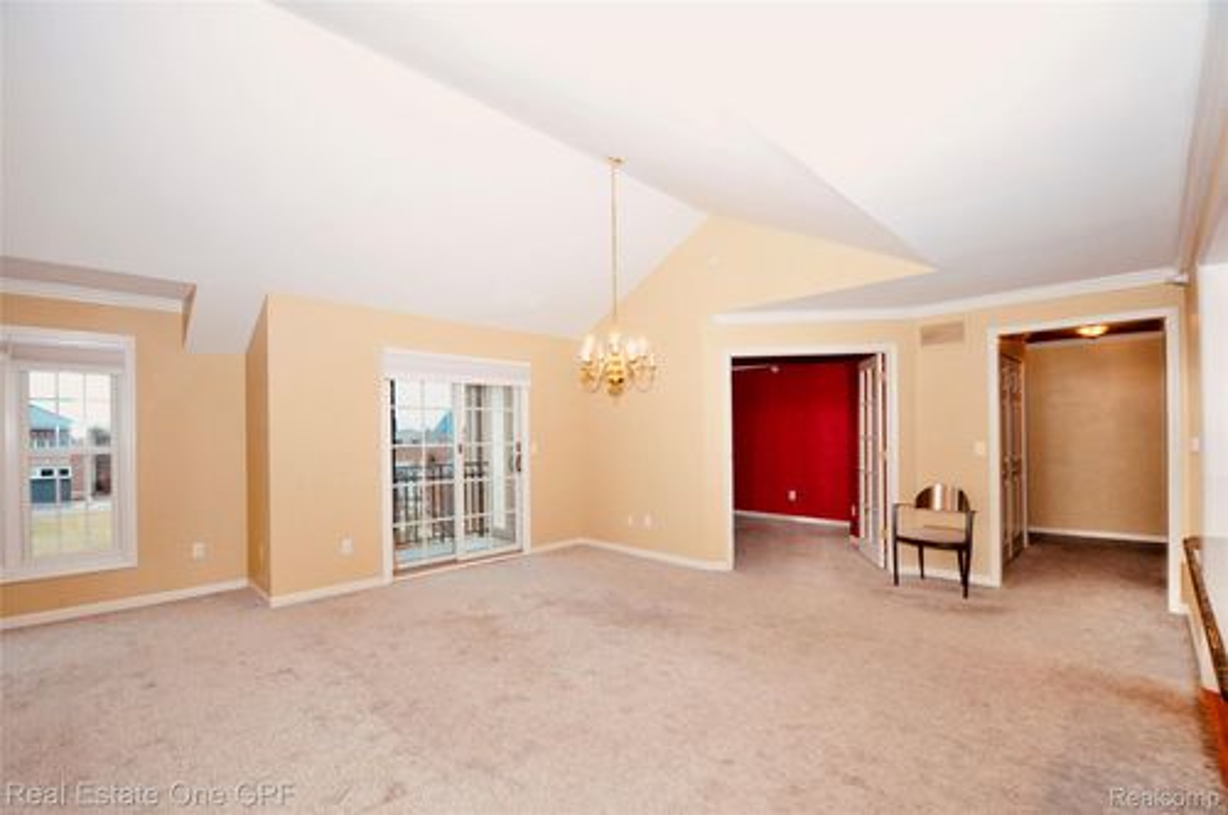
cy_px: 408
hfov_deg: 100.5
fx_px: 511
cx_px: 614
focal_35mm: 15
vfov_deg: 77.2
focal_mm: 10
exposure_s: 1/125
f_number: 4
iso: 1000
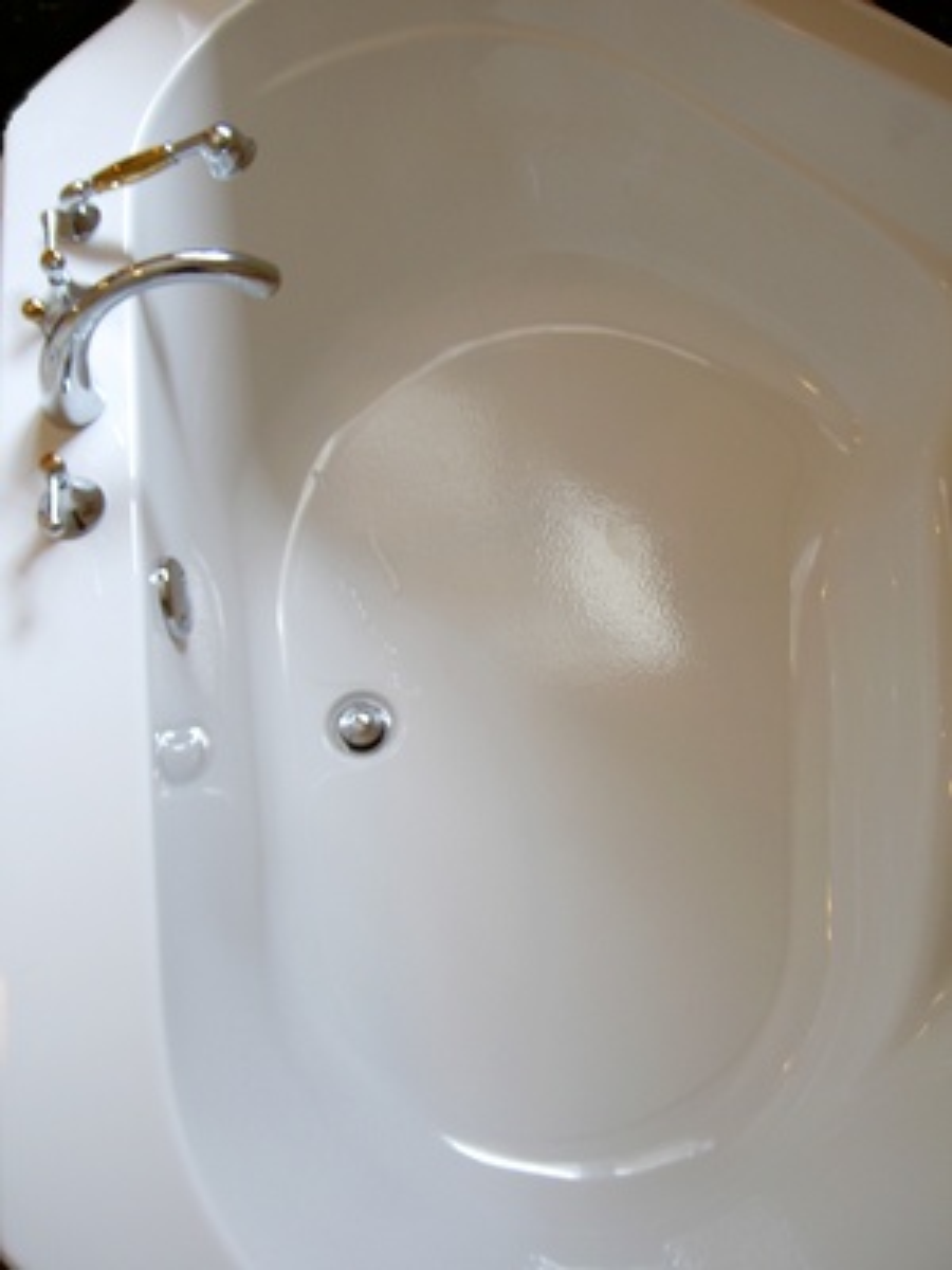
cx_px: 476
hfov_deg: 36.8
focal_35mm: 39
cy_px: 635
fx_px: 1430
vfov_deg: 47.9
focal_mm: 8
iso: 50
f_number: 2.8
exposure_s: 1/20
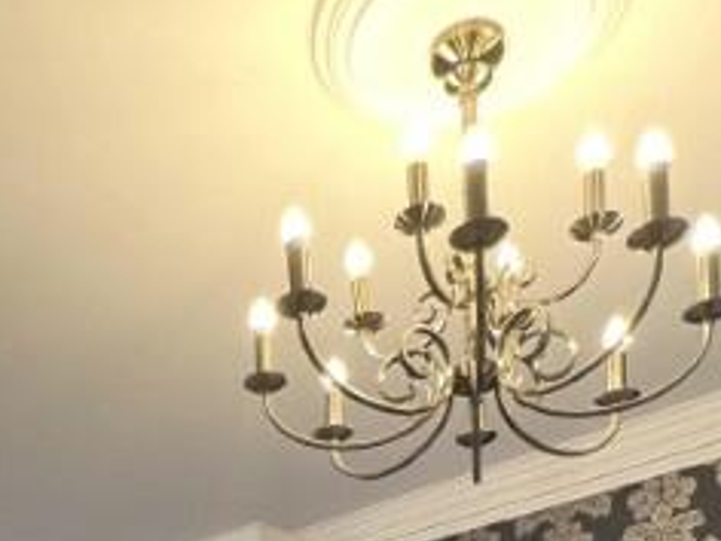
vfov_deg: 23.1
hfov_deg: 39.2
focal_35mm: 47
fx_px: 979
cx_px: 167
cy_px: 868
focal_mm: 1.57
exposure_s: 1/99
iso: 160
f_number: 1.8
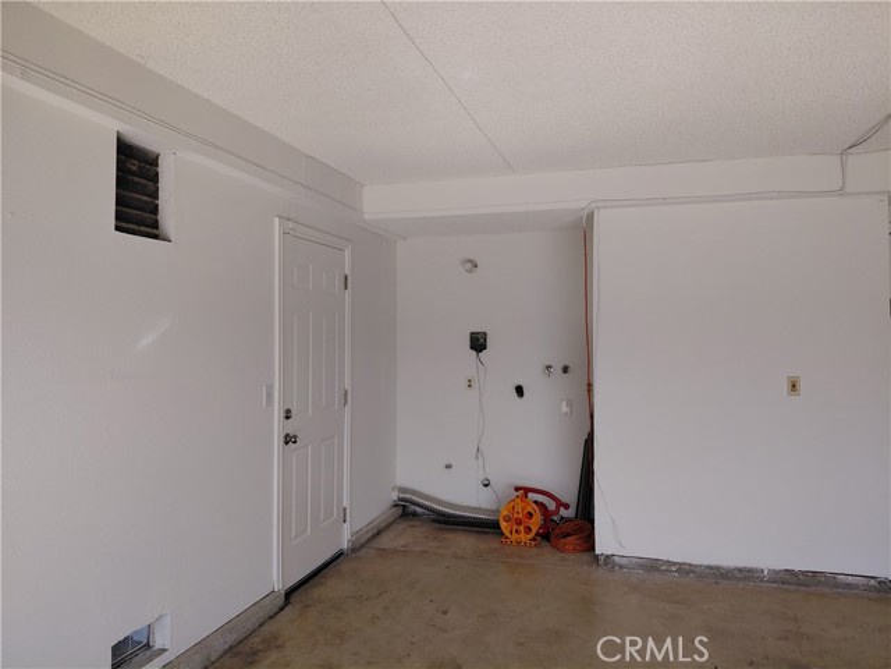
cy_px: 334
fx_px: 643
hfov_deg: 69.4
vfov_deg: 54.9
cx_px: 446
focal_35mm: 25
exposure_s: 1/815
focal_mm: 4.69
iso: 50
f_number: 1.8
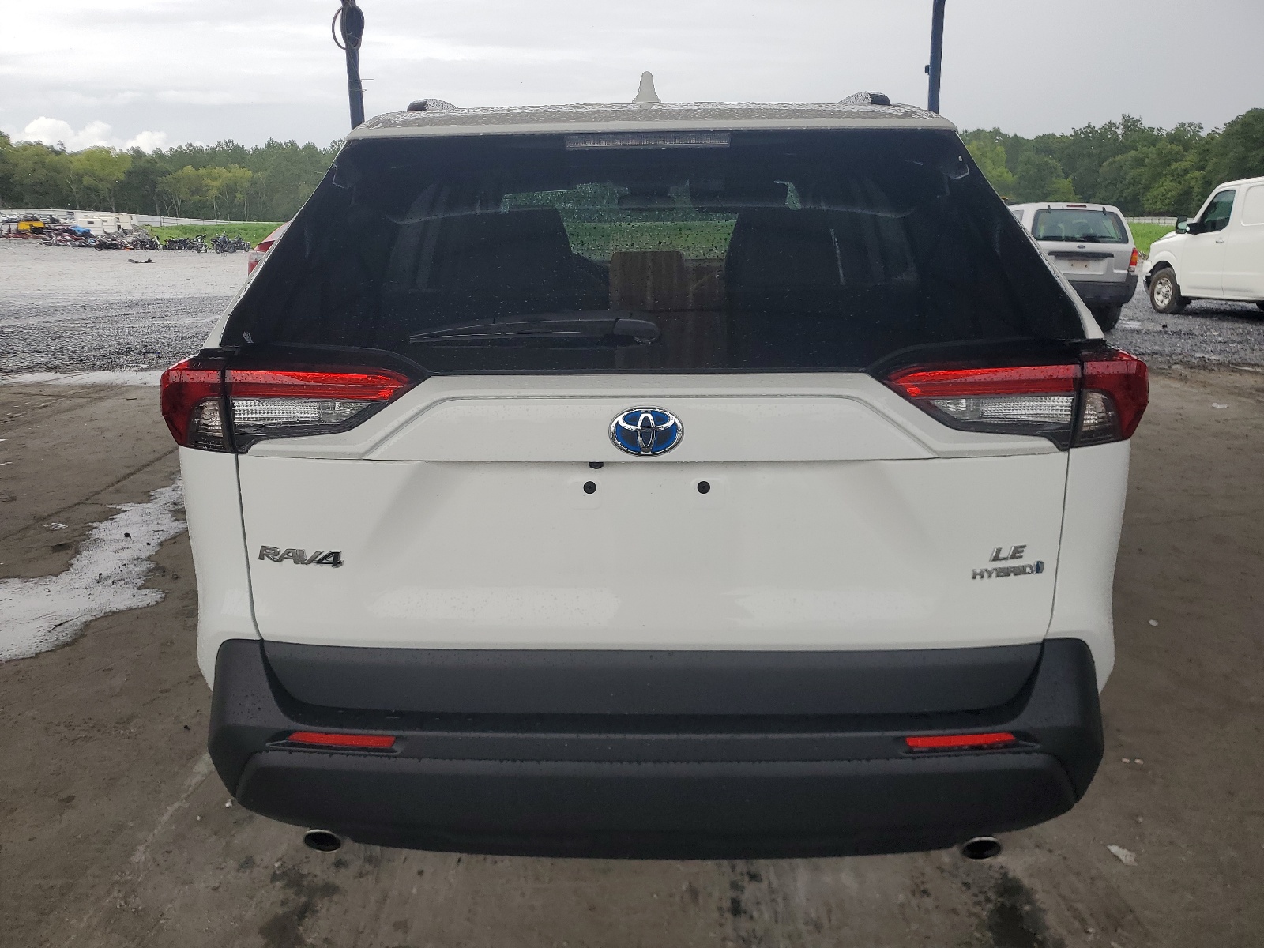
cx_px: 632
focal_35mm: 26
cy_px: 474
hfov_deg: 67.3
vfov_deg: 53.1
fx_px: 949
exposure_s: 1/2000
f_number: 1.5
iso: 50
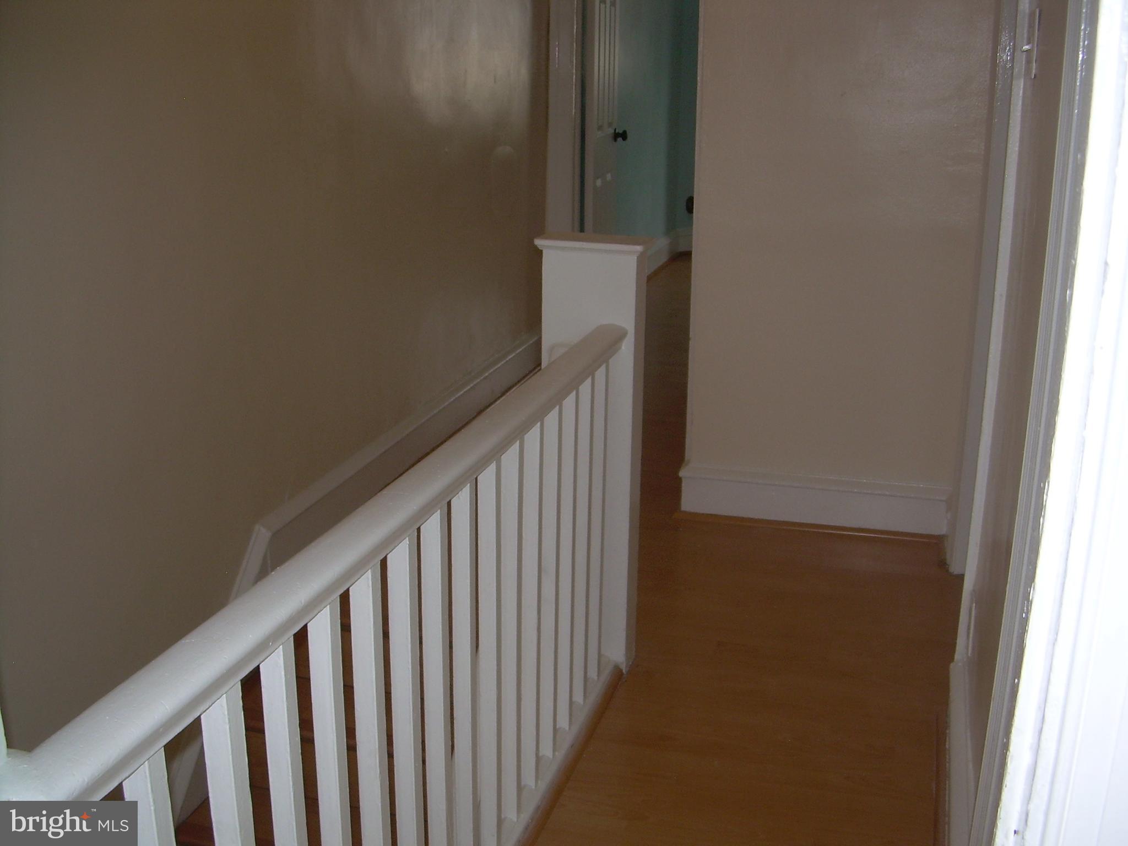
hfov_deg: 49.0
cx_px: 564
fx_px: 1238
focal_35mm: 38
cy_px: 423
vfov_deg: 37.7
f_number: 2.8
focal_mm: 6.3
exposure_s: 1/60
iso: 50
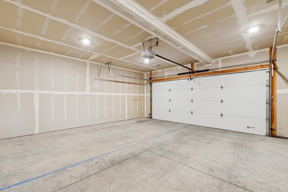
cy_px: 96
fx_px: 120
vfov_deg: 77.3
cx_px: 144
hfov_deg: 100.4
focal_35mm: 15
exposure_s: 1/1.67
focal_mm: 10
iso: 100
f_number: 6.3
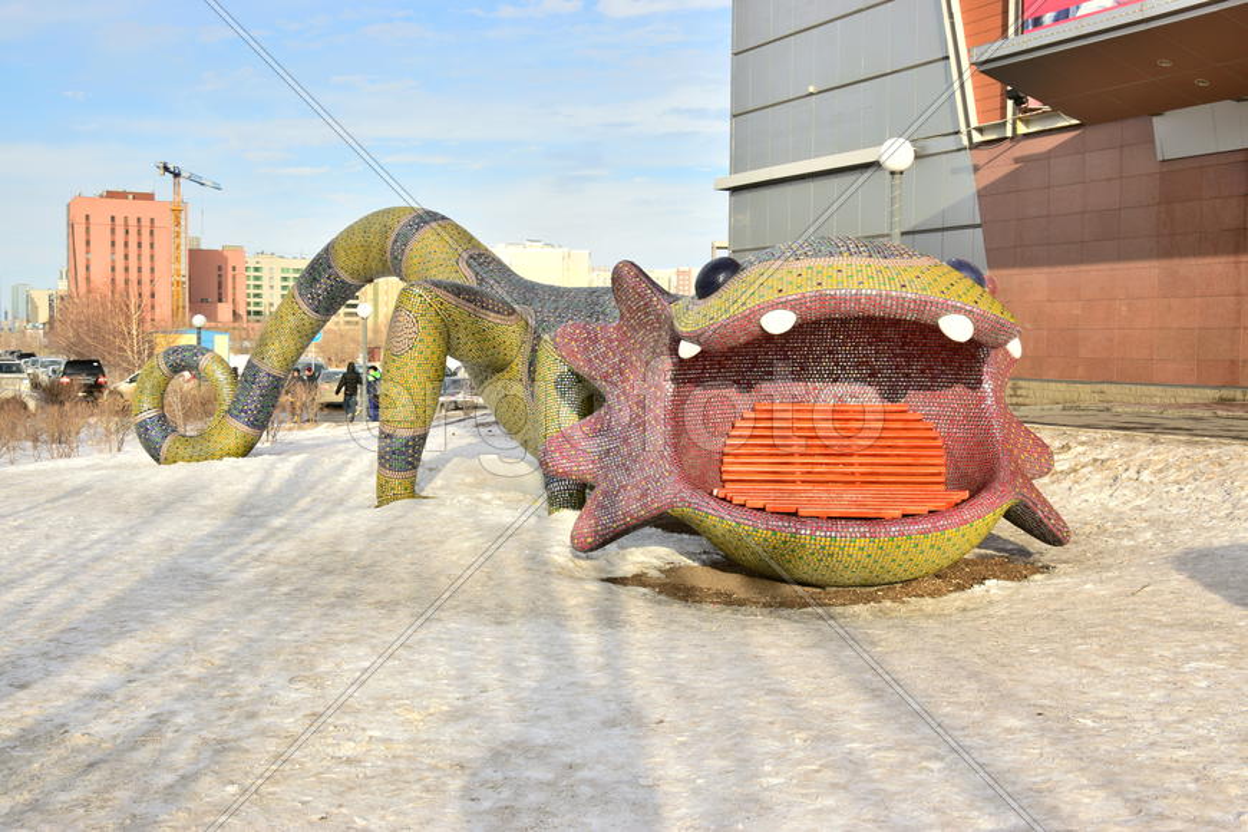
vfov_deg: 35.5
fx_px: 1300
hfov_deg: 51.3
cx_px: 624
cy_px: 416
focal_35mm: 38
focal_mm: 25
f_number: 9
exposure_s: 1/200
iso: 100
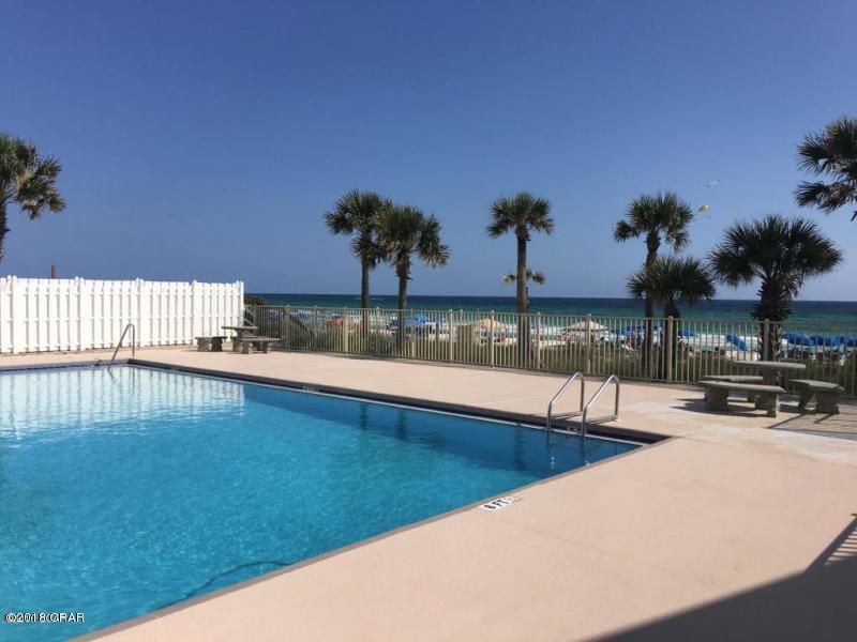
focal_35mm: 29
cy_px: 321
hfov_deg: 61.7
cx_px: 428
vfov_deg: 48.2
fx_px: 718
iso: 25
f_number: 2.2
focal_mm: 4.15
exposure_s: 1/2959
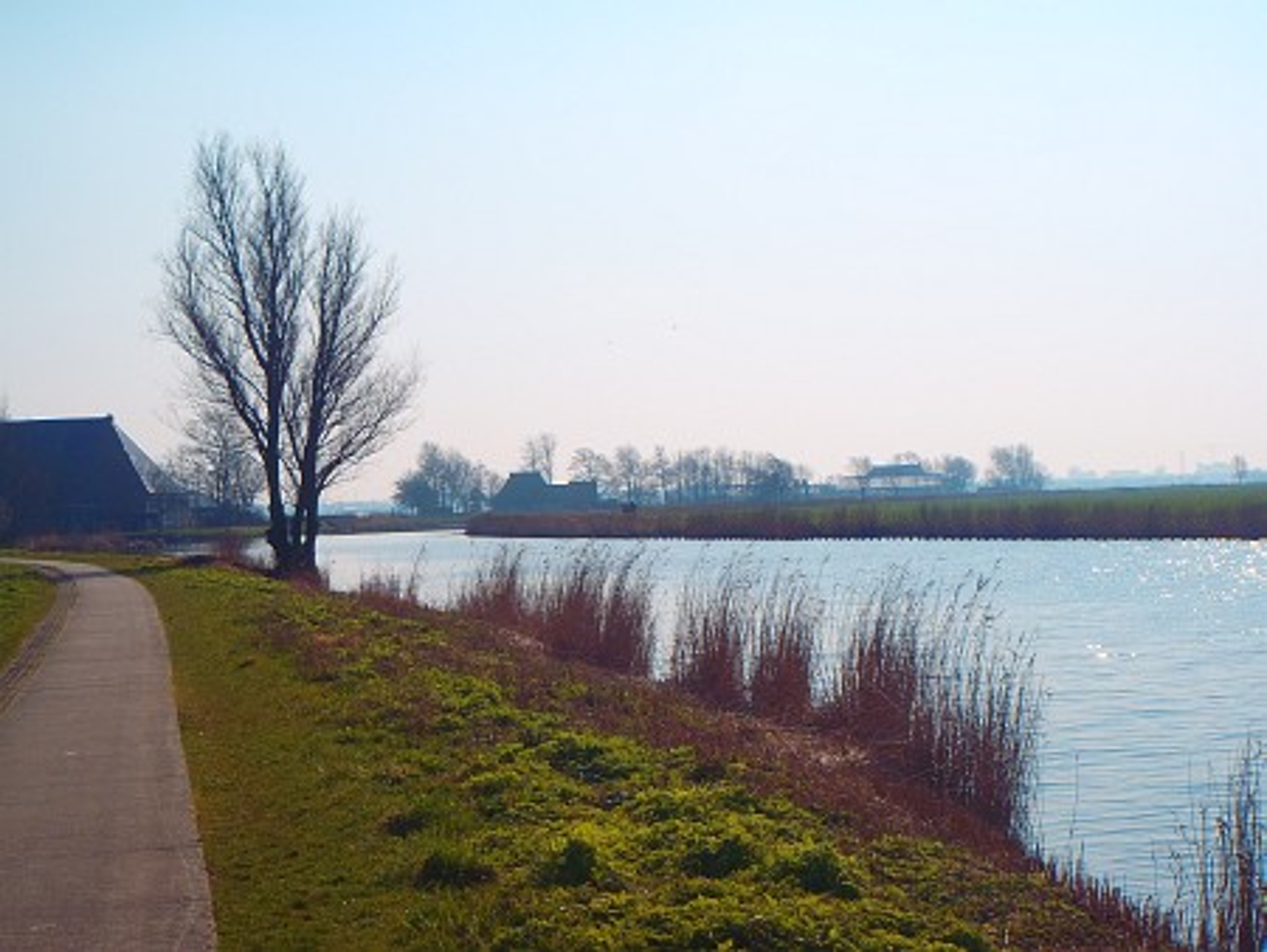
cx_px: 634
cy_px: 476
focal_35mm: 57
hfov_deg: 33.8
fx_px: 2087
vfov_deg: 25.7
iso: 80
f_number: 7.1
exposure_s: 1/500
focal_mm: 10.34
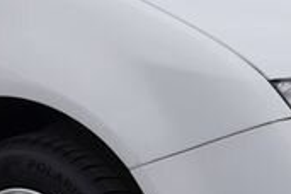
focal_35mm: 245
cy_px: 50
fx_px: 1980
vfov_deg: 5.6
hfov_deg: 8.4
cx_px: 9
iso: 100
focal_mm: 41
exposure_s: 1/320
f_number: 7.1
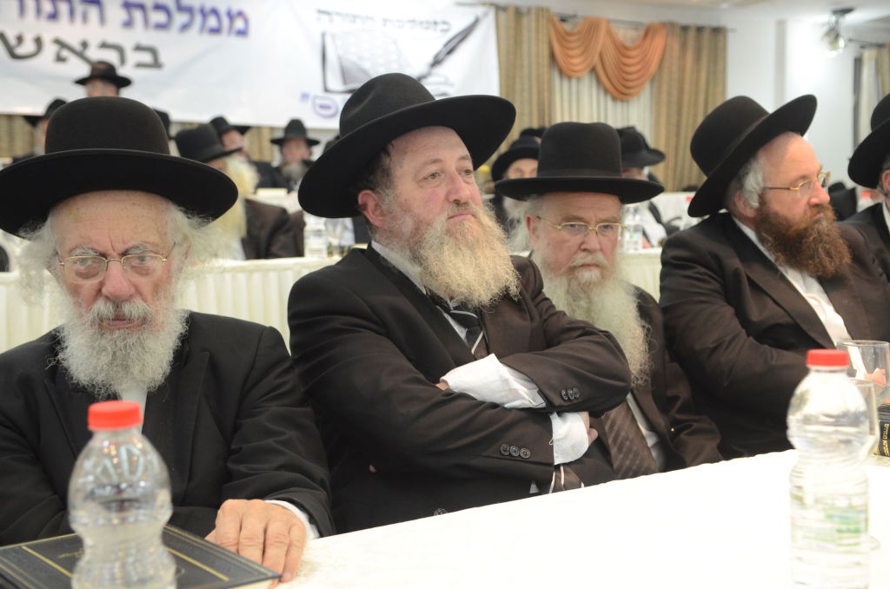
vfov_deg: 29.7
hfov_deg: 43.7
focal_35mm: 45
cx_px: 445
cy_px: 294
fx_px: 1110
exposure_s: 1/100
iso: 1250
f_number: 3.5
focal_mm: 30
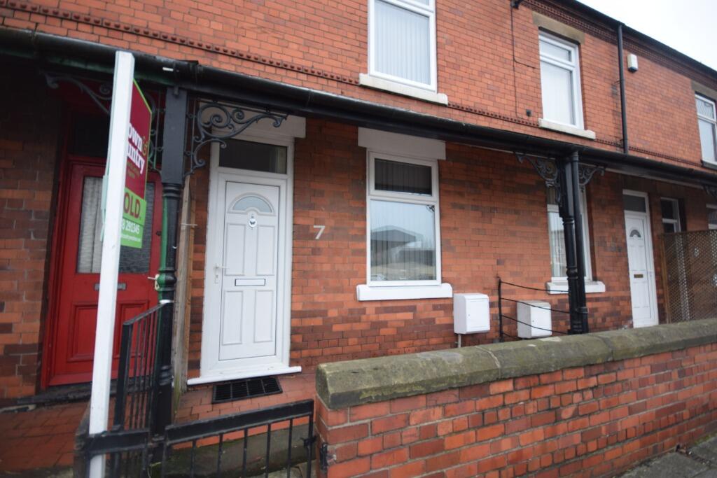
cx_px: 358
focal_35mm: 15
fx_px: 299
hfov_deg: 100.4
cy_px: 239
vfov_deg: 77.3
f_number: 4.5
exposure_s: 1/80
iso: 400
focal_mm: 10
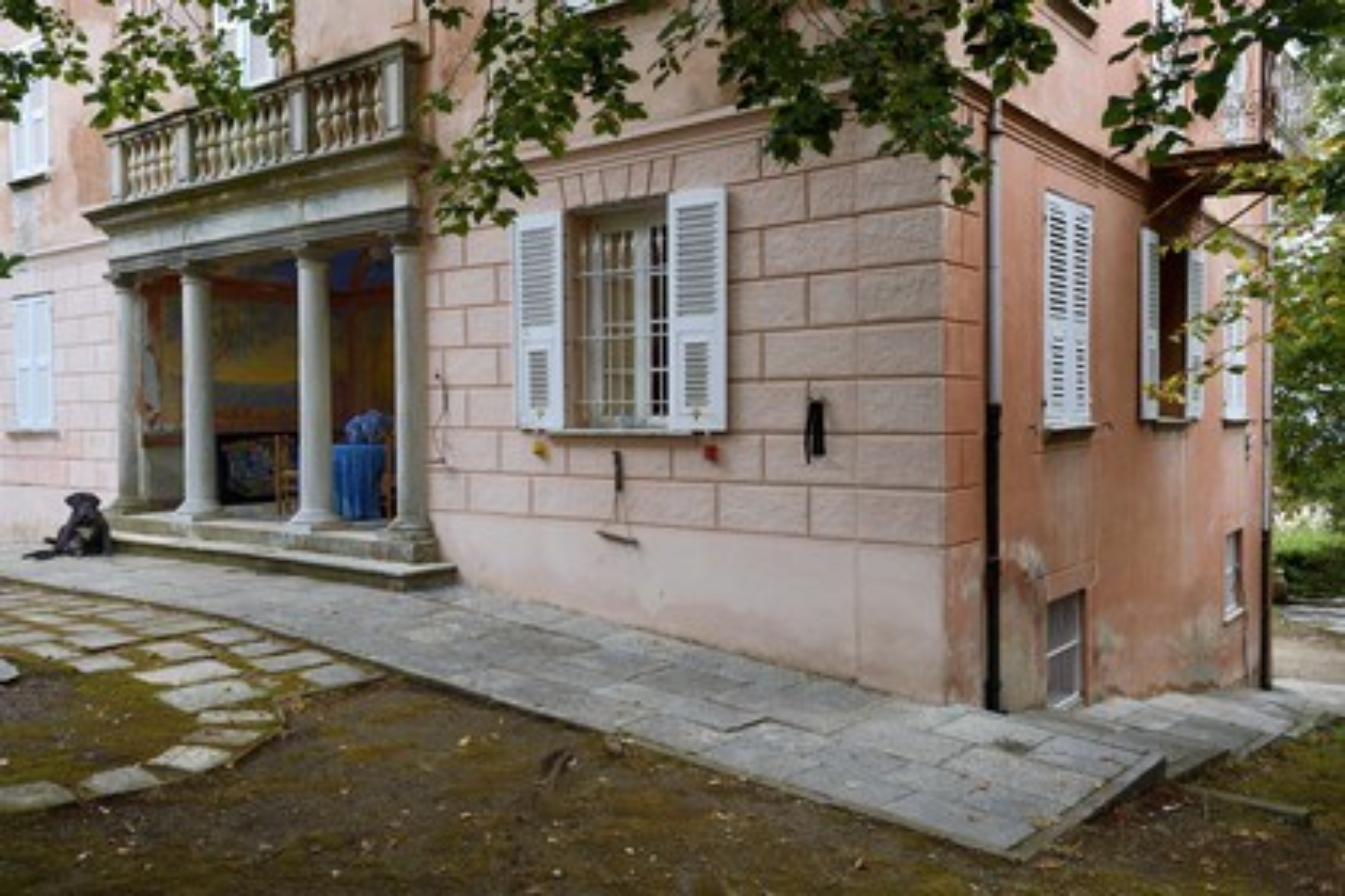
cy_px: 448
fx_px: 1158
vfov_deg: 42.3
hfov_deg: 60.3
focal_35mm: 31
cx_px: 672
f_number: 8
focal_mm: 31
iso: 800
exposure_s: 1/160
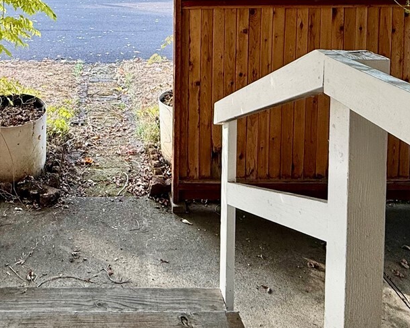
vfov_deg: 34.9
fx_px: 437
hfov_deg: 48.5
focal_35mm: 36
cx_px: 107
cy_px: -40
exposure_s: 1/99
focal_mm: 2.22
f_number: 2.2
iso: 50
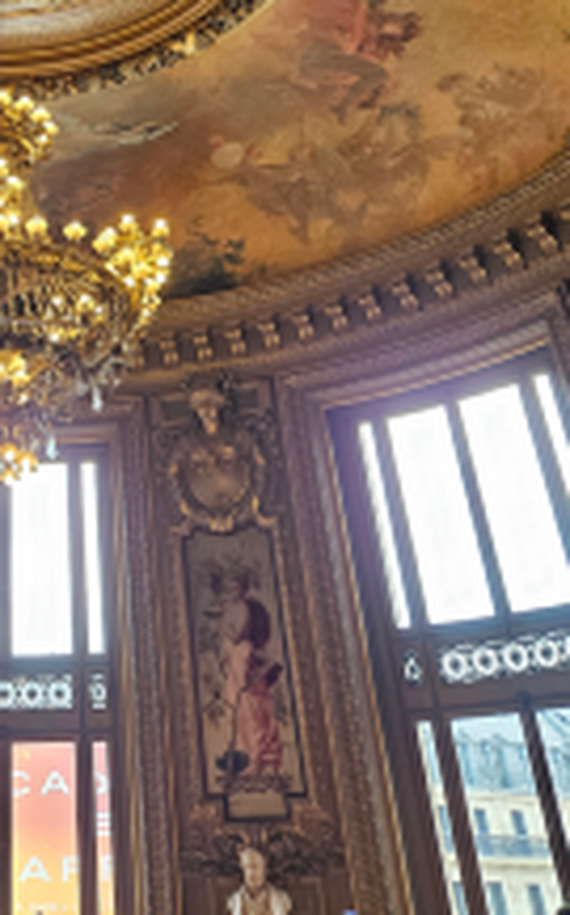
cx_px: 21
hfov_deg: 27.1
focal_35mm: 45
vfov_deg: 41.3
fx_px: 1122
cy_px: 110
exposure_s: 1/100
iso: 250
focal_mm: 5.4
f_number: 1.8
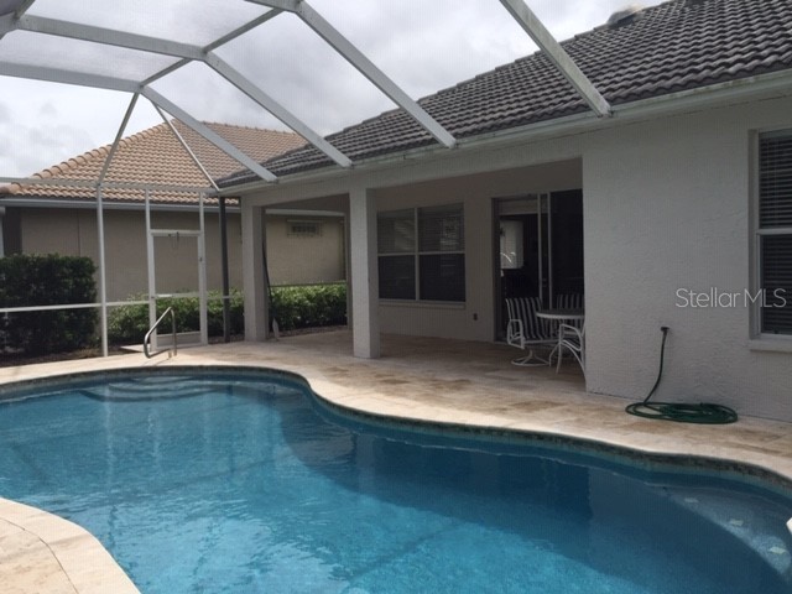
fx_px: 664
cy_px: 297
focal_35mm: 29
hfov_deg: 61.7
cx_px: 396
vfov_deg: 48.2
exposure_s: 1/1799
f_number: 2.2
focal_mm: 4.15
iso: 32
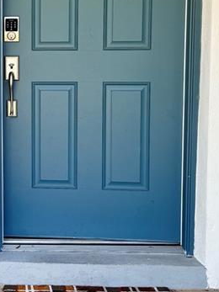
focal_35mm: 83
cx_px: -19
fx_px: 701
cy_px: 82
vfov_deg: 23.4
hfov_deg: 17.2
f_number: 1.78
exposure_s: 1/179
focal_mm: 6.76
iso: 80
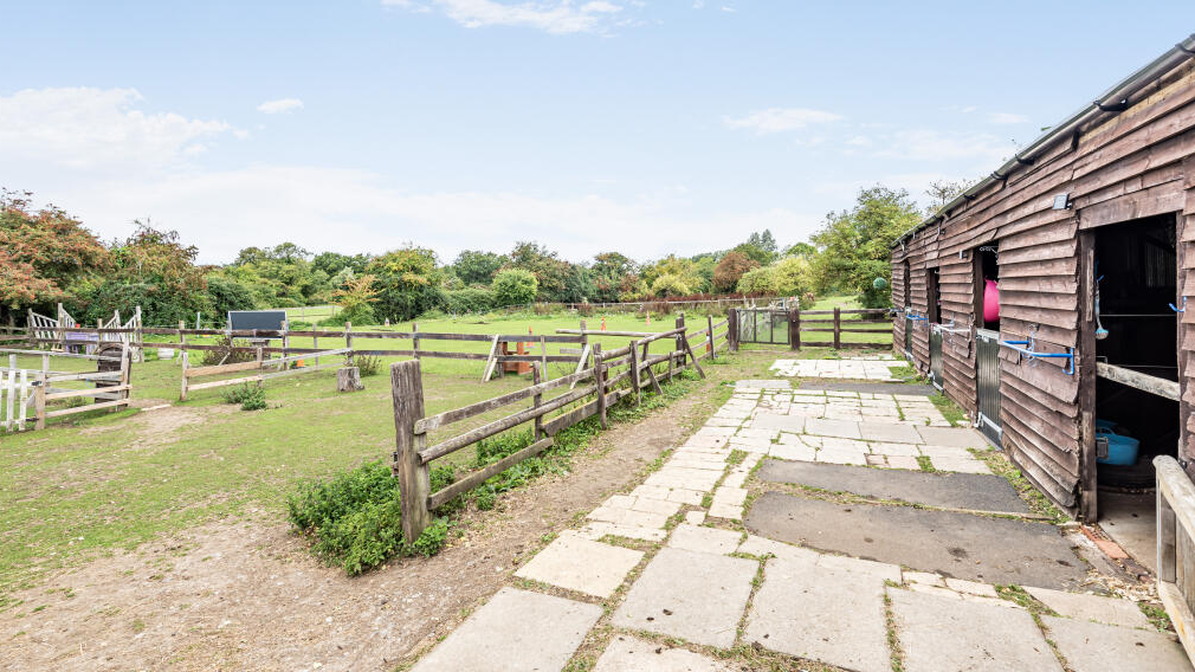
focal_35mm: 17
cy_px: 291
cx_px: 598
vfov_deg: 63.7
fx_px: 539
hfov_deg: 95.9
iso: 200
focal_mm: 16
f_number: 9
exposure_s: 1/125
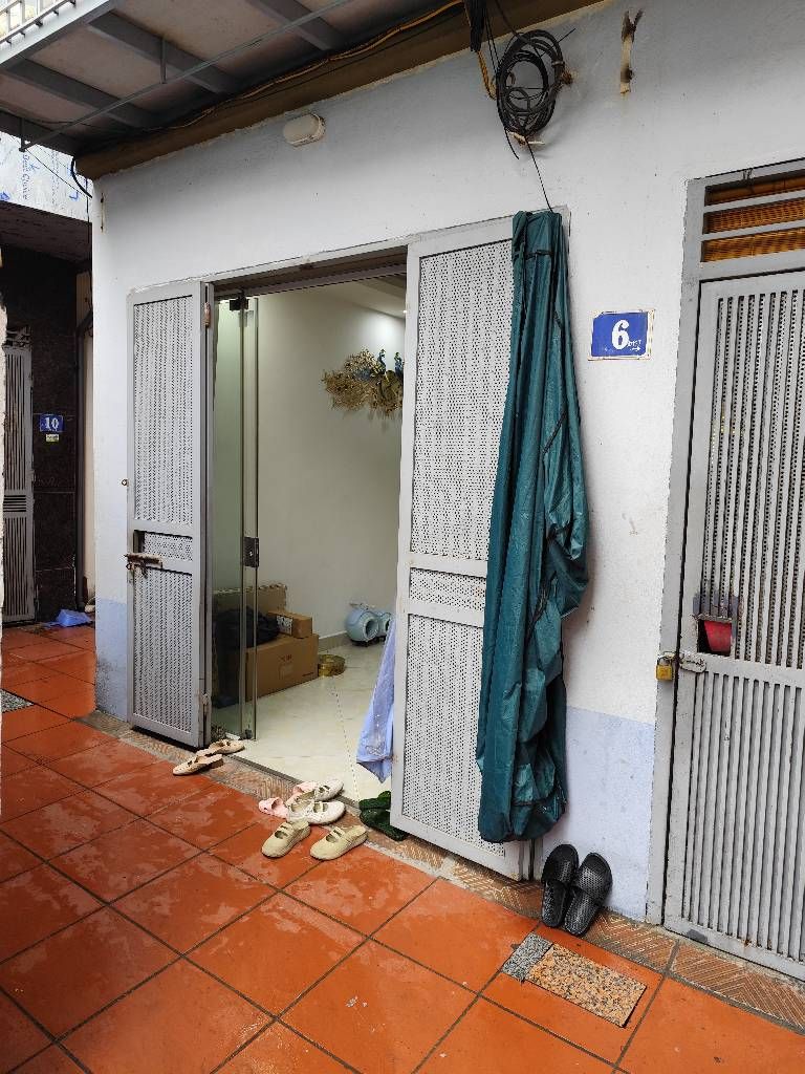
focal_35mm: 23
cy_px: 537
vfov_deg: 73.9
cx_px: 402
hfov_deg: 58.9
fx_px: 713
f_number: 1.65
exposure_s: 1/100
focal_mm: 6.19
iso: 200
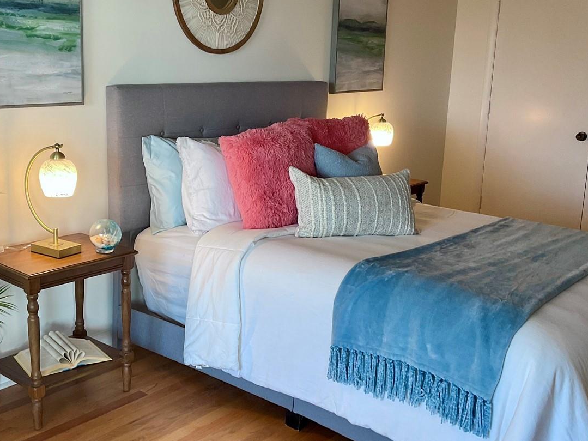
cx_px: 246
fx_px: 730
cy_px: 192
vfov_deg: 33.5
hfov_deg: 43.7
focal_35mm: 43
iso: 50
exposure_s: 1/60
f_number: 1.8
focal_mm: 3
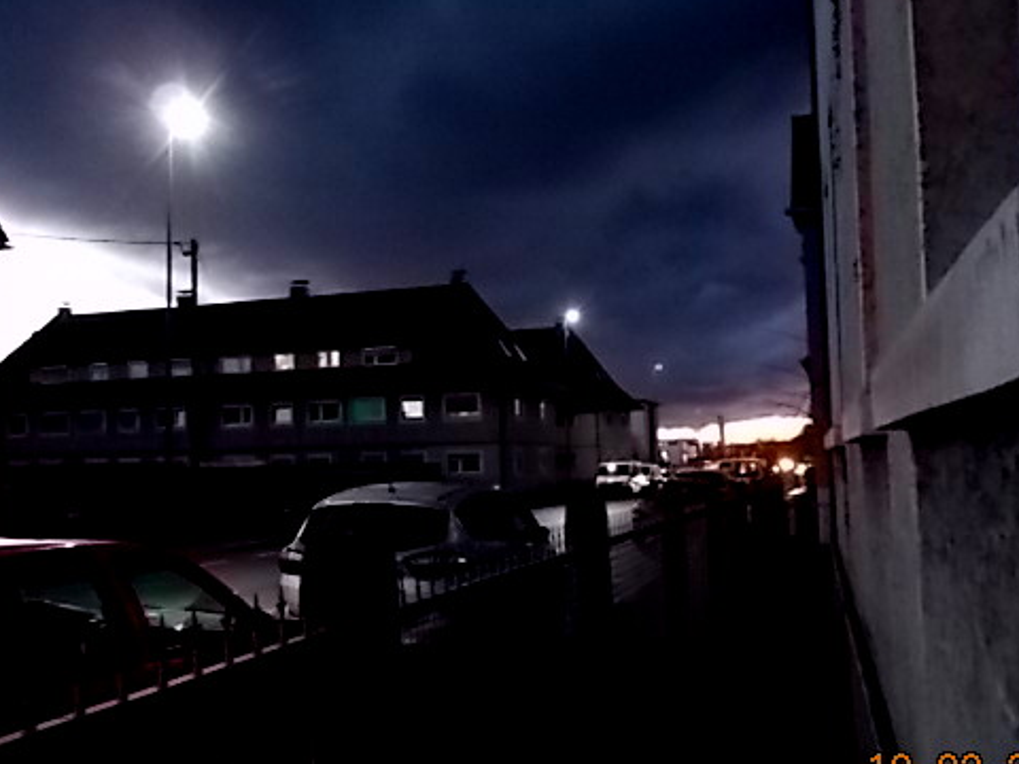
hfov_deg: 46.8
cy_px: 382
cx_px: 488
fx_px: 1177
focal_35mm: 40
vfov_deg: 36.0
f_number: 3.4
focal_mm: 5.3
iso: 400
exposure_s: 1/3
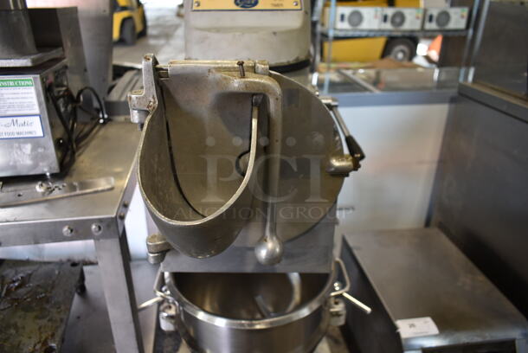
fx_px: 396
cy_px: 176
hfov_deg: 67.3
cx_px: 264
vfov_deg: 48.0
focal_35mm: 27
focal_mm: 18
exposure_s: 1/30
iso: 220
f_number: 3.5
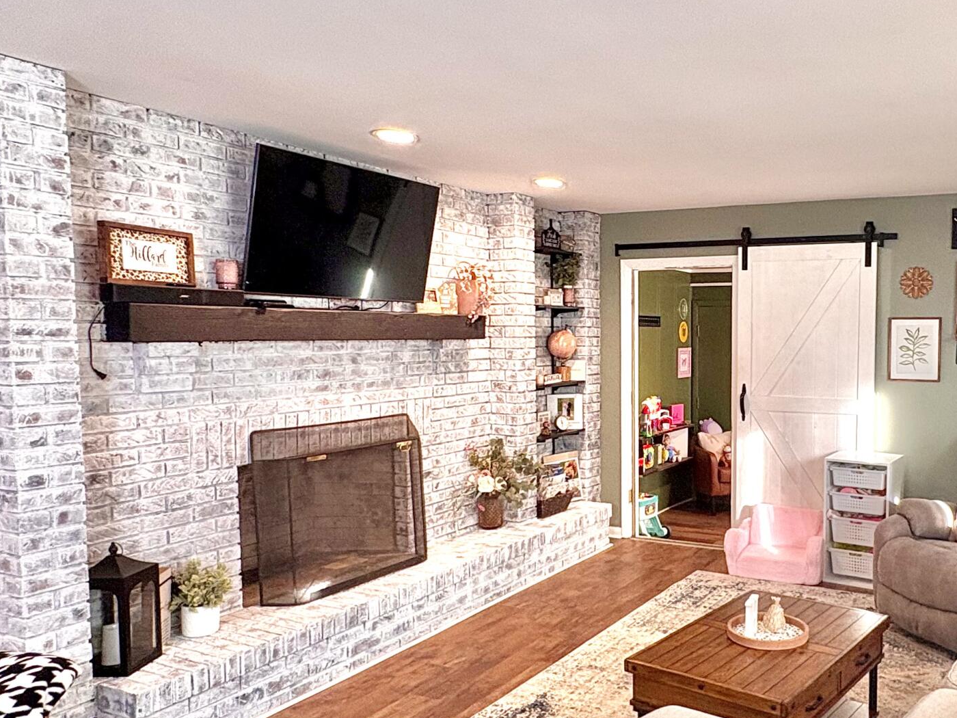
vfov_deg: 46.7
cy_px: 391
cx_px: 684
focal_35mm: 30
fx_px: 829
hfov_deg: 57.7
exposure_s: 1/60
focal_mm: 2.22
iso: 200
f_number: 2.2
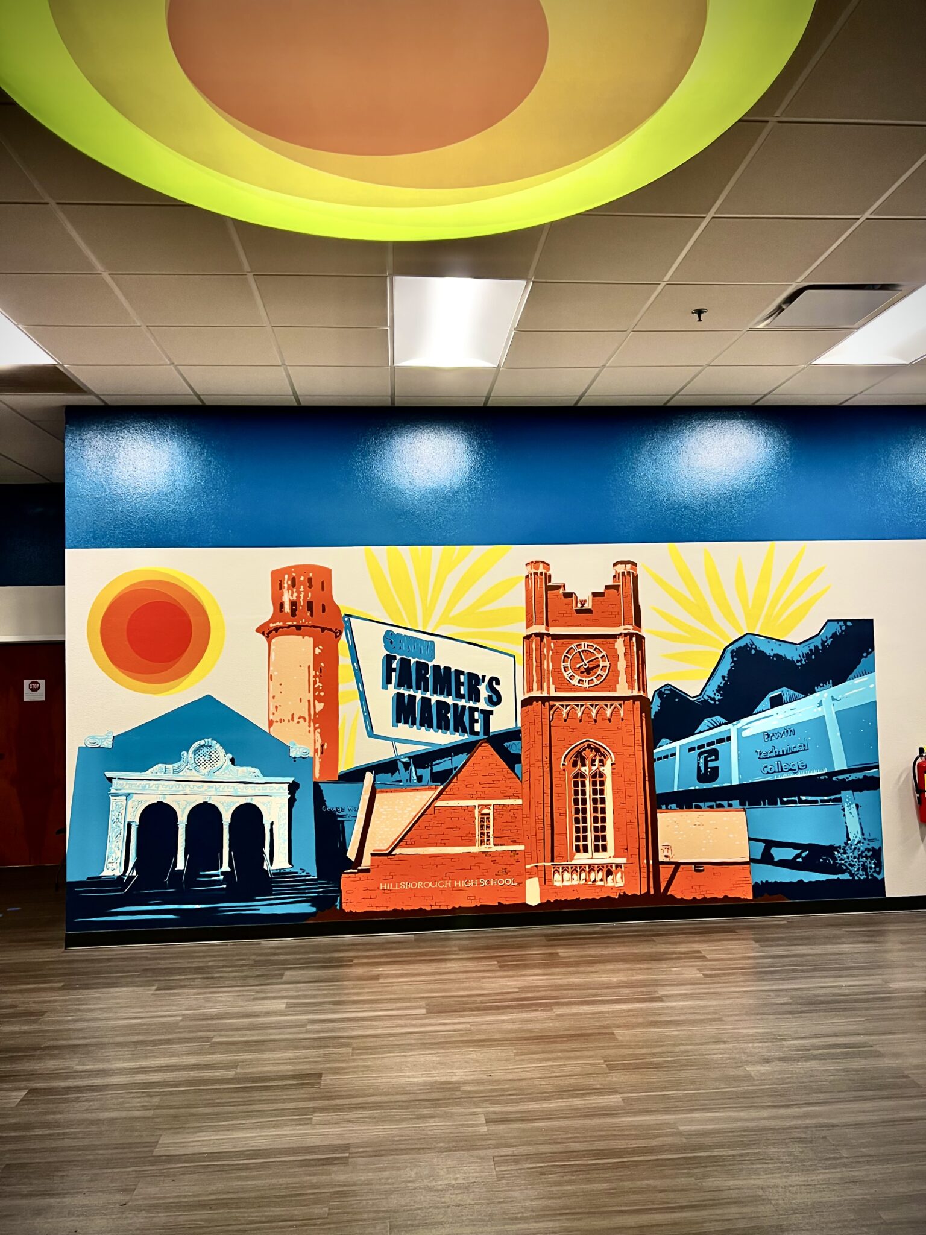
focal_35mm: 26
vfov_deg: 67.3
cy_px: 618
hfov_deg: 53.1
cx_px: 463
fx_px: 927
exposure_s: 1/60
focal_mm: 5.7
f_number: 1.5
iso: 80
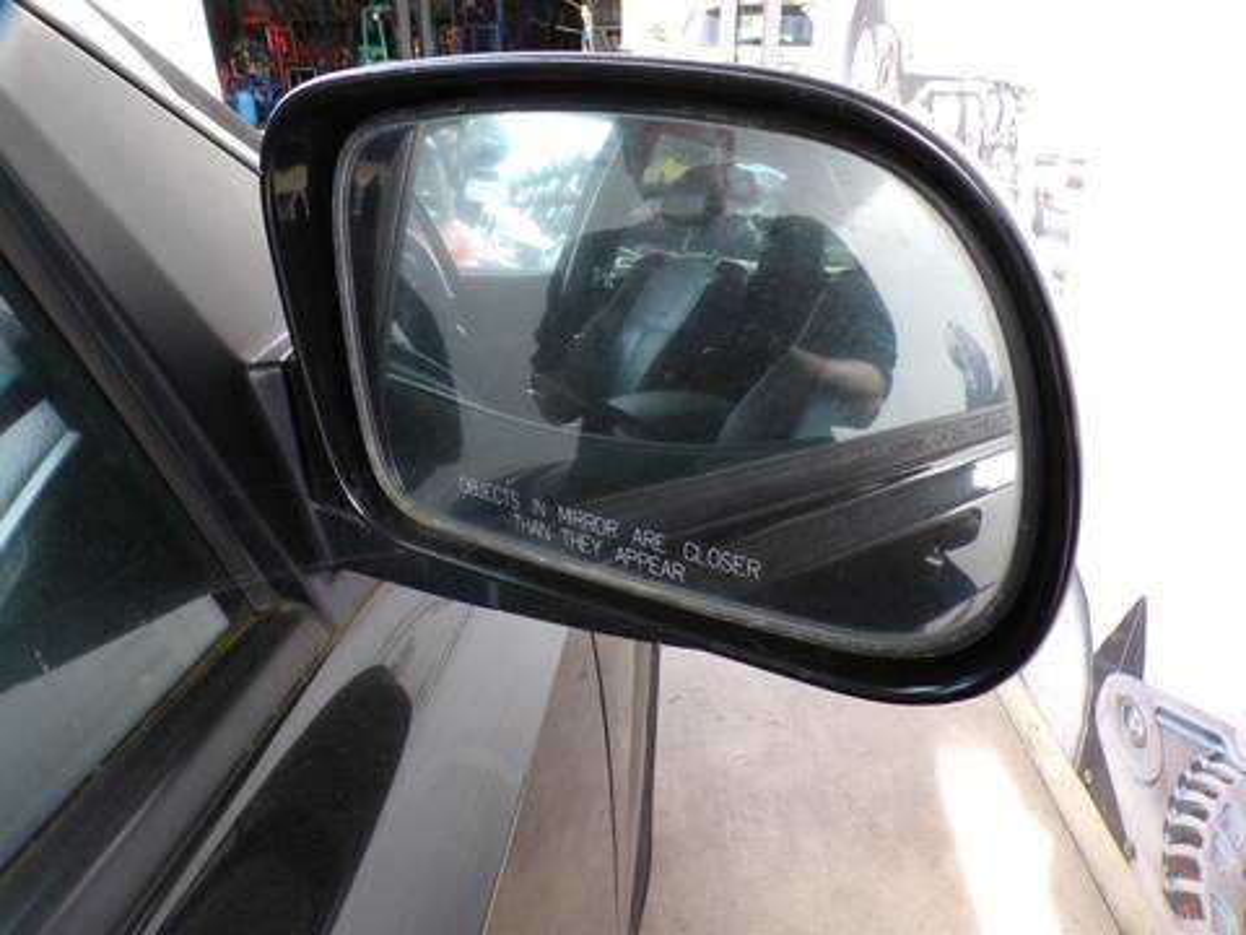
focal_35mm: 24
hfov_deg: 71.6
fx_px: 864
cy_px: 468
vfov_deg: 56.8
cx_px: 623
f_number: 4.4
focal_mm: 4.3
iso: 100
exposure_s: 1/45
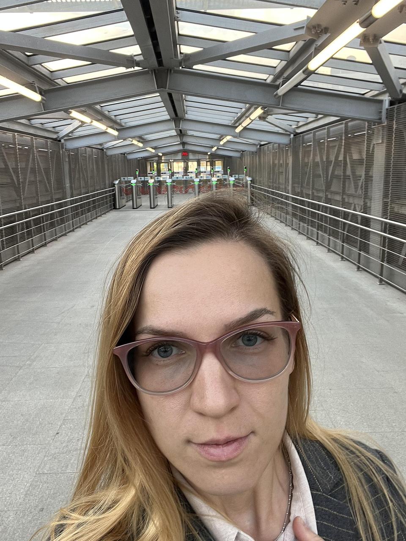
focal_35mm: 30
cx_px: 203
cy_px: 270
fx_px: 469
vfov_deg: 60.0
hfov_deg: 46.8
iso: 64
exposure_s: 1/50
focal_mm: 2.71
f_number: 2.2
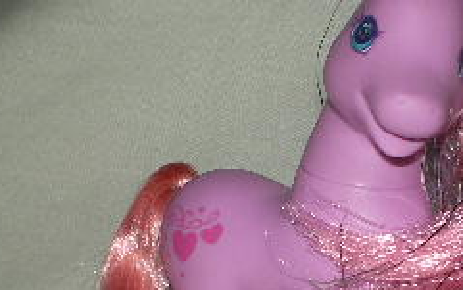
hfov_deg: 19.4
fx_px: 1351
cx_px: 279
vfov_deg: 12.2
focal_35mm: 107
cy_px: 215
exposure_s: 1/30
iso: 64
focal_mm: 6.3
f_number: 4.6
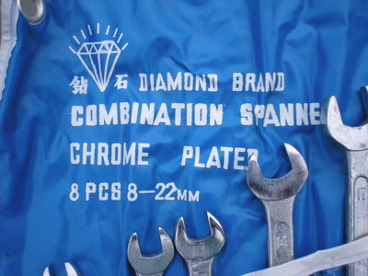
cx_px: 184
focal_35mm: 38
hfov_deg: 49.0
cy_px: 138
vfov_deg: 37.7
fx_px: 404
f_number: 4.6
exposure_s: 1/146
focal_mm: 6.3
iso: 400
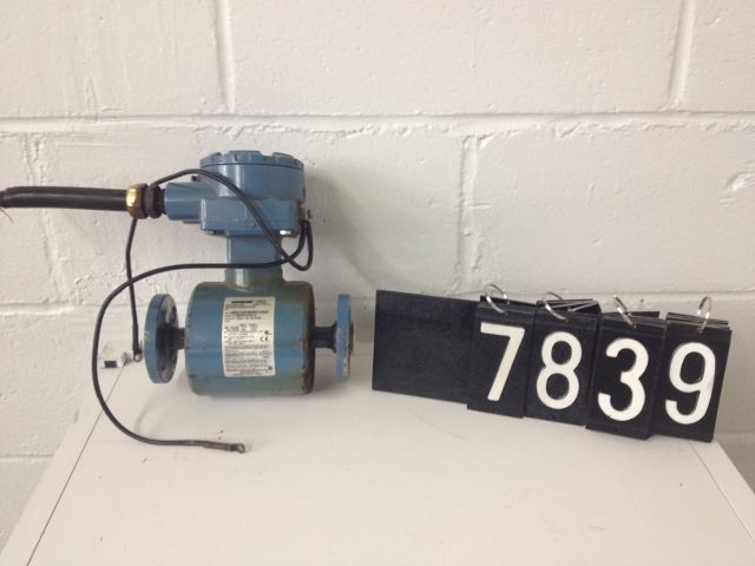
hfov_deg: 52.6
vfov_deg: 40.7
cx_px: 378
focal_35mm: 35
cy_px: 283
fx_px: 763
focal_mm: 4.28
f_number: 2.4
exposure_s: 1/20
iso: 100
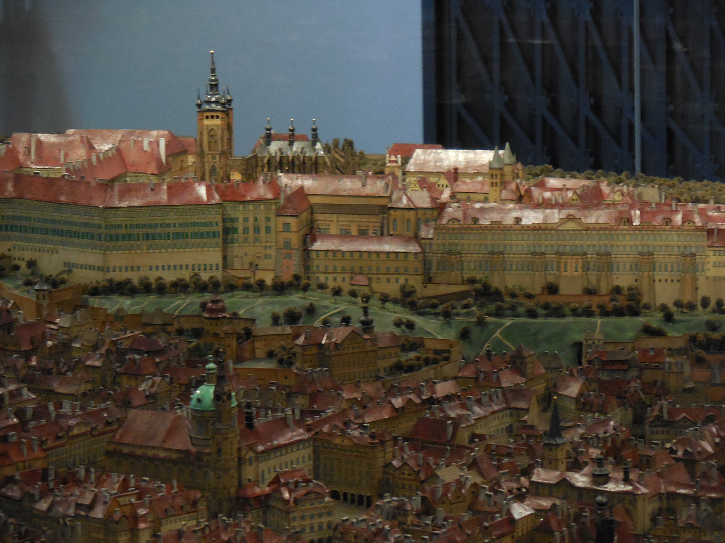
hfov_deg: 13.3
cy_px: 272
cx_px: 362
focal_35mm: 149
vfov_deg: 10.0
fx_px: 3121
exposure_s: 1/6
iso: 800
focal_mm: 26.8
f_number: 5.4
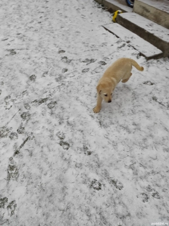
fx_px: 150
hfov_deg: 58.9
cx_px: 84
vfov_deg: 73.9
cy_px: 113
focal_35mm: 23
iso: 50
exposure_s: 1/132
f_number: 1.65
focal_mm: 6.19
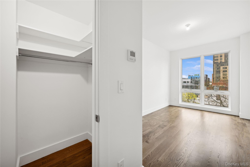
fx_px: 97
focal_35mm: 14
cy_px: 84
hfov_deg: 104.3
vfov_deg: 81.2
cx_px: 125
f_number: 8
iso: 400
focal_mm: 14
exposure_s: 1/40
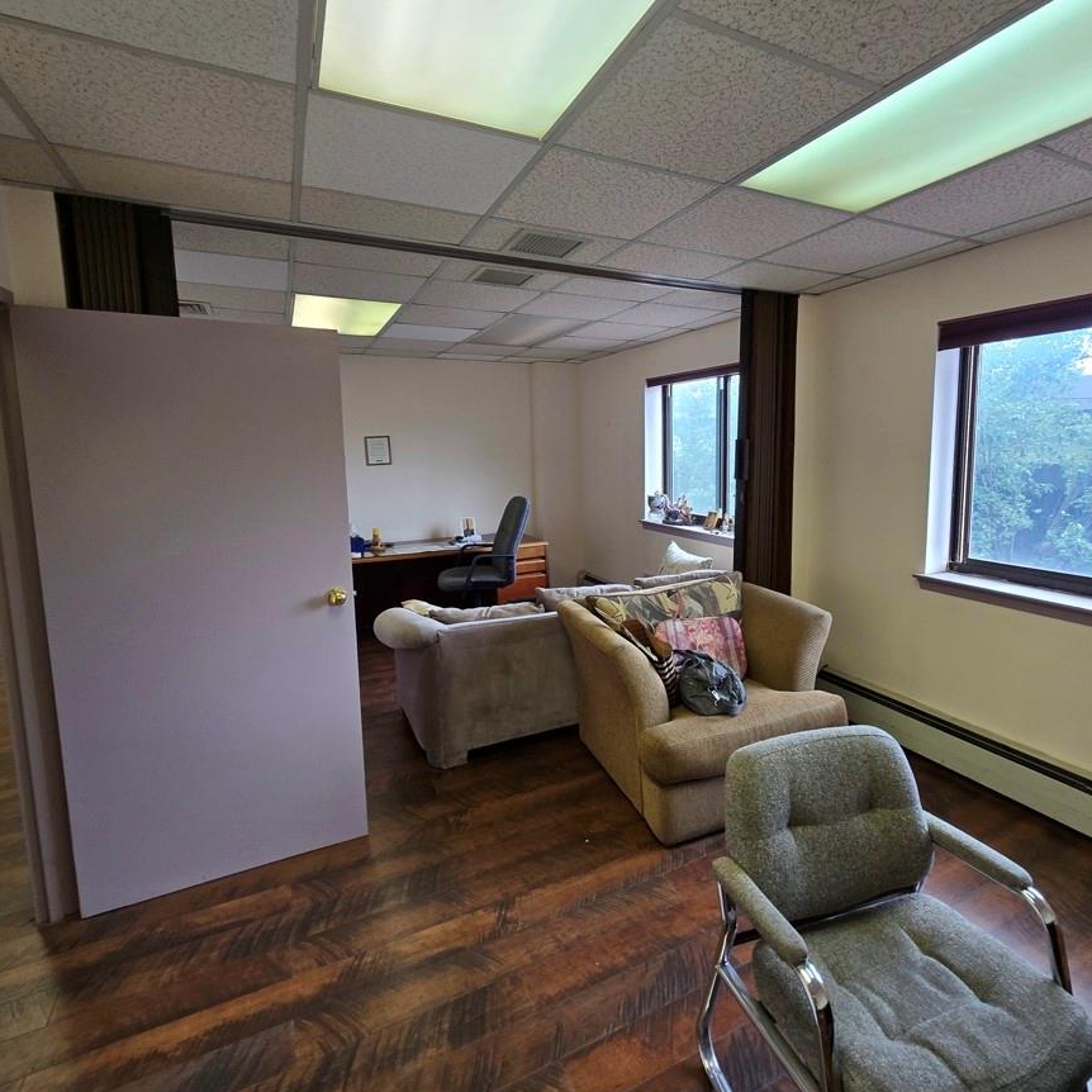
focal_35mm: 16
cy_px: 530
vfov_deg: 87.4
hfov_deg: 86.8
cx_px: 626
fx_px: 571
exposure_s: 1/120
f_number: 2.2
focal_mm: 2.2
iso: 80
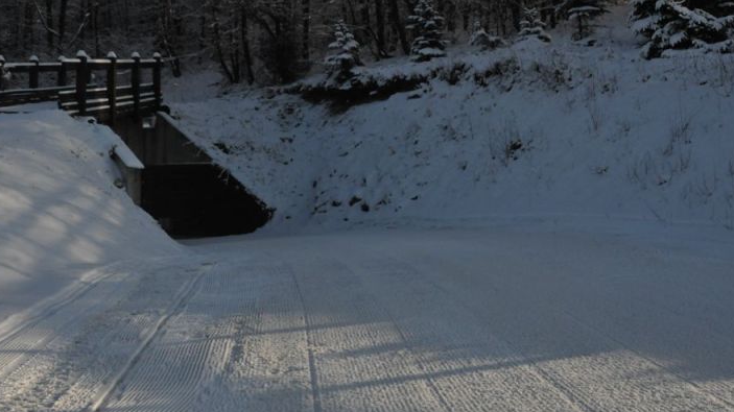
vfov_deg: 23.9
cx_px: 388
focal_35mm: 50
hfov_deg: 41.3
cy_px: 159
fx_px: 973
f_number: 9
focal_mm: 28
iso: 1000
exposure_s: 1/2500
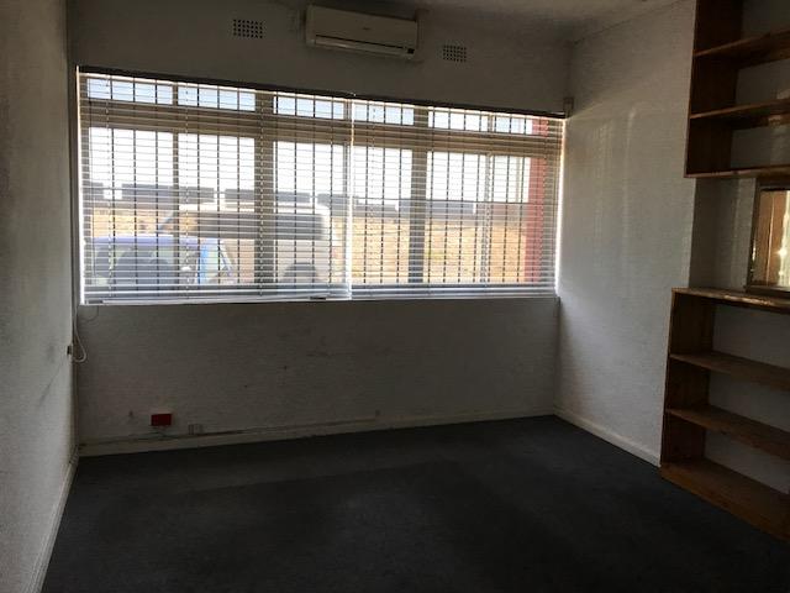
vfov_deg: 49.7
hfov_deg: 63.4
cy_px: 296
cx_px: 395
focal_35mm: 28
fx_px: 639
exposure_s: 1/33
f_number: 1.8
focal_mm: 3.99
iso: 25
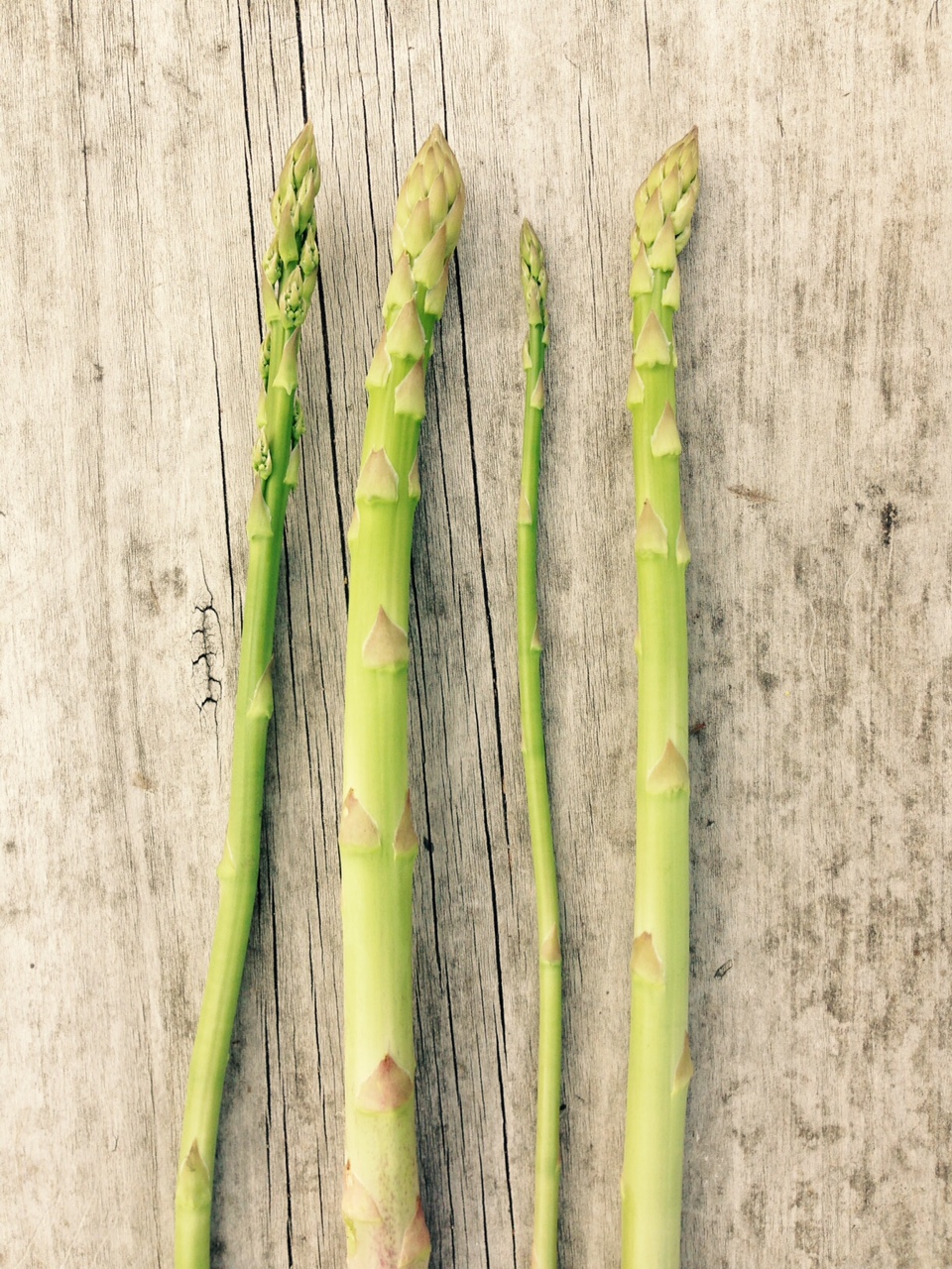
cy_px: 634
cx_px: 476
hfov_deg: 42.9
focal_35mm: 33
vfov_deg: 55.4
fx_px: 1210
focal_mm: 4.12
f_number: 2.4
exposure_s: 1/215
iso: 50
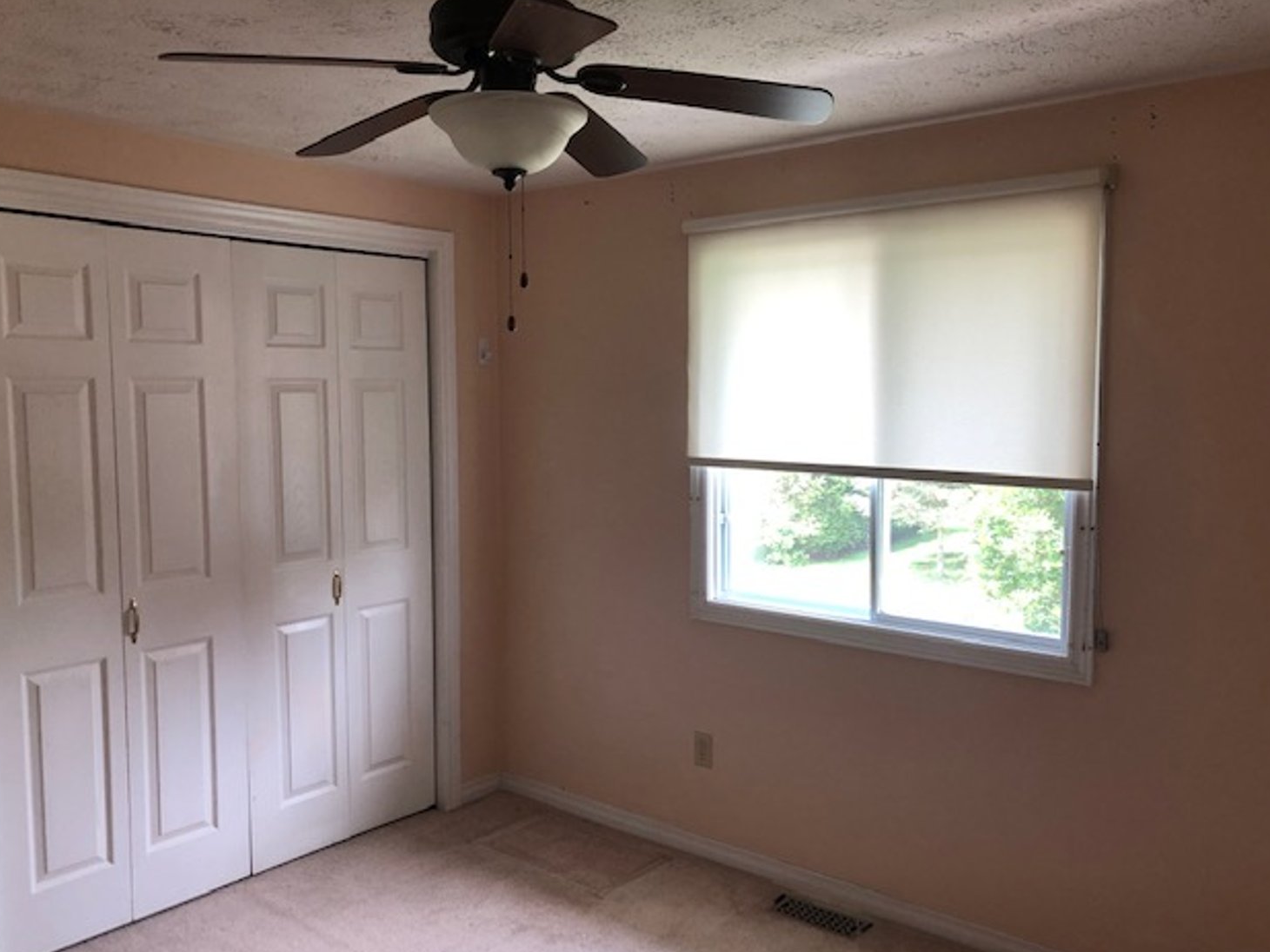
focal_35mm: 29
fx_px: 1064
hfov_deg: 61.7
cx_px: 645
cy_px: 474
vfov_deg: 48.2
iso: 20
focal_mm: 4
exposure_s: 1/40
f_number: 1.8
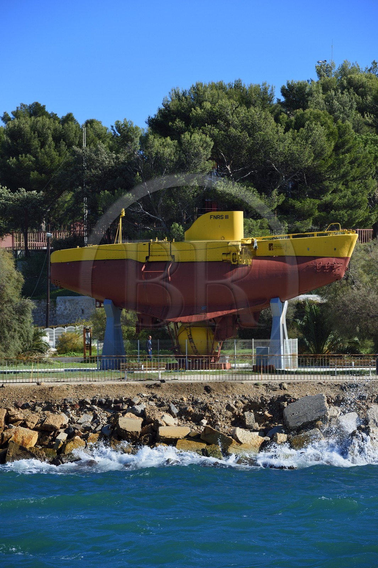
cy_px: 284
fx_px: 2286
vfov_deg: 14.2
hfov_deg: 9.5
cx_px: 189
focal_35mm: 145
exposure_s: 1/1000
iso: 400
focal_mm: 145
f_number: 7.1
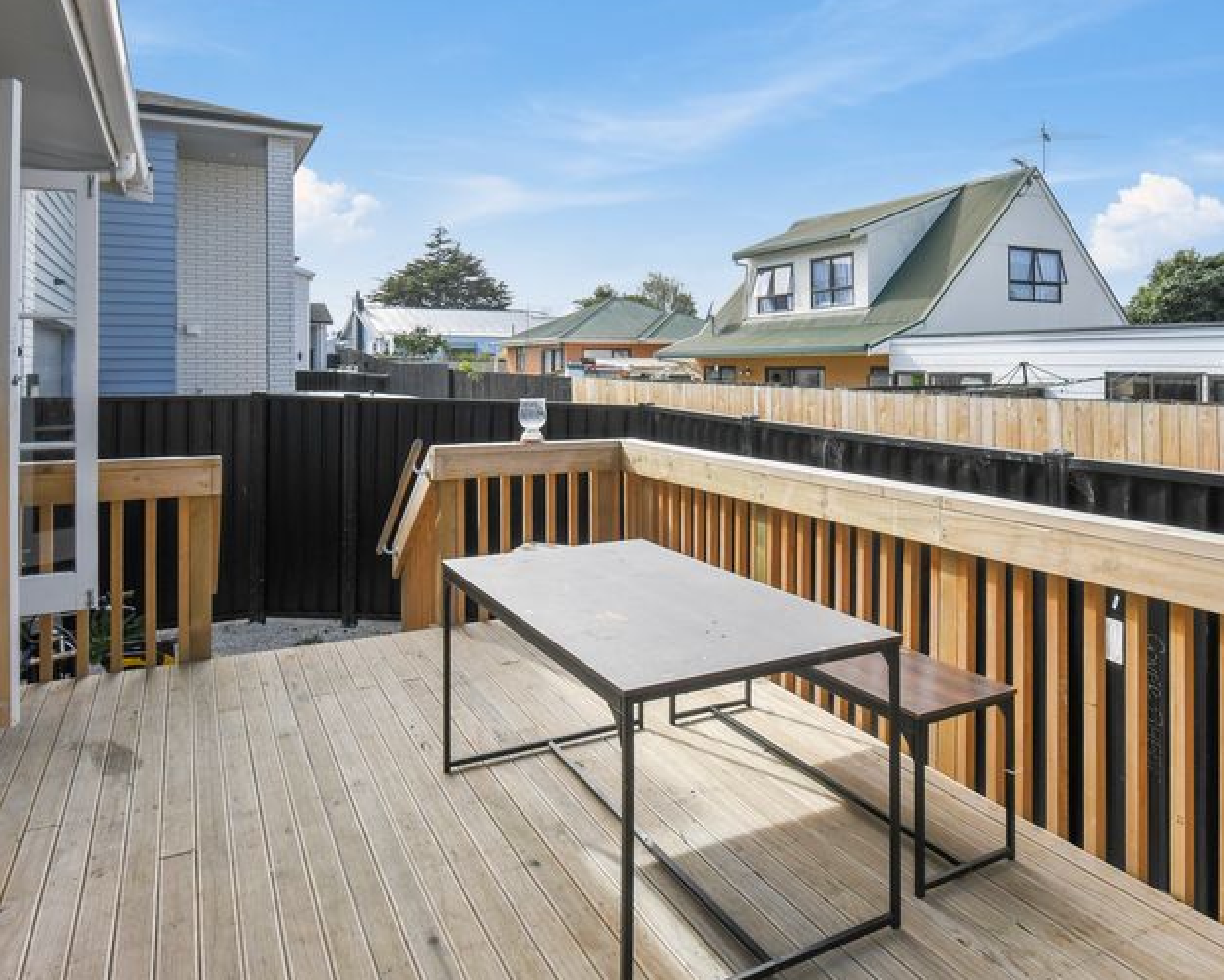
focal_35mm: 22
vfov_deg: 63.2
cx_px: 722
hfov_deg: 74.4
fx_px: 797
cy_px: 484
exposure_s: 1/640
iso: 400
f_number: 10
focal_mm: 13
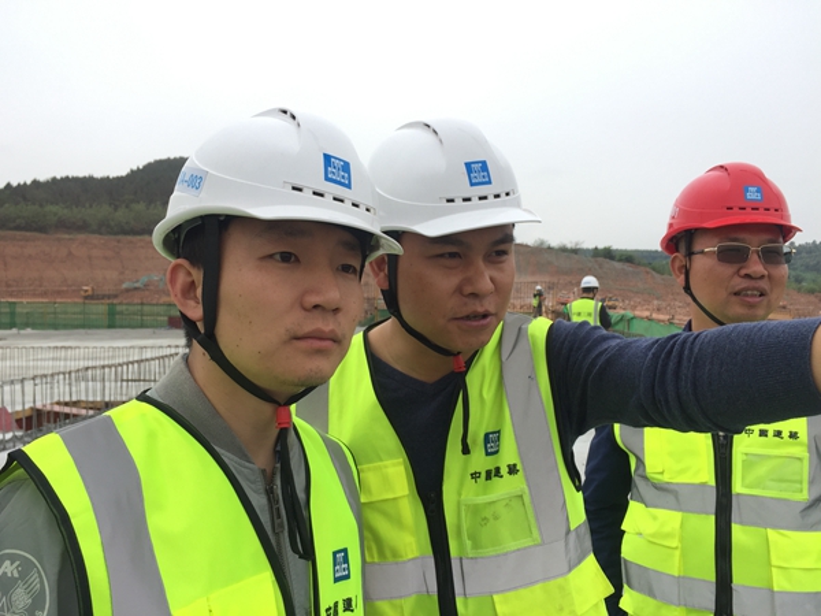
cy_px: 308
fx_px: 688
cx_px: 410
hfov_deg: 61.7
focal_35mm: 29
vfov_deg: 48.2
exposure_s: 1/350
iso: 32
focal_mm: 4.15
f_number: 2.2
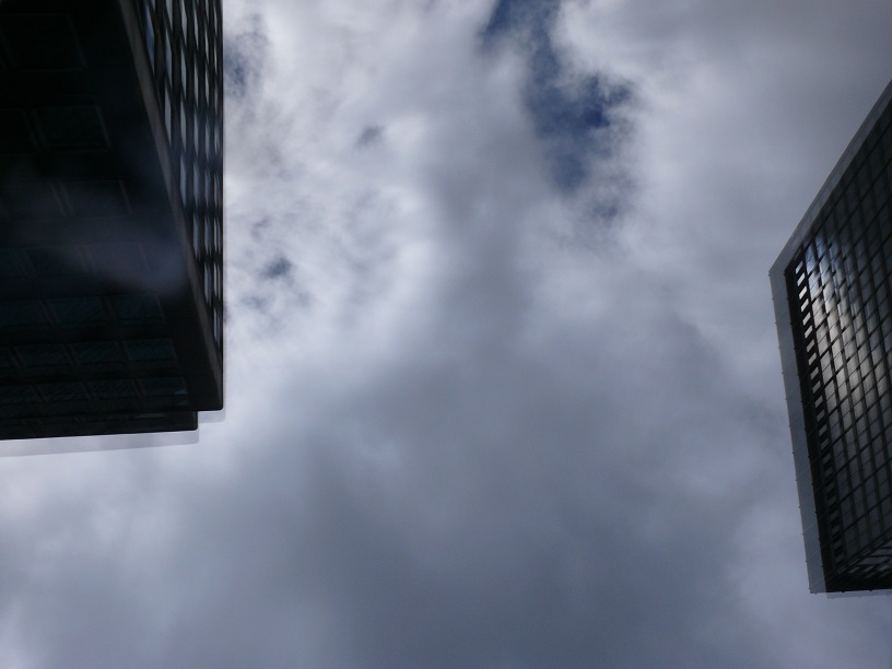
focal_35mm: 62
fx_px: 1598
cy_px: 334
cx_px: 446
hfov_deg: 31.2
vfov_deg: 23.7
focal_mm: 12.2
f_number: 5.6
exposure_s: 1/400
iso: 100
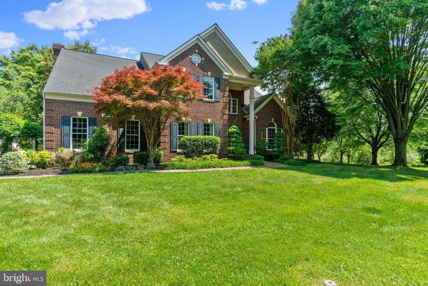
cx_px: 214
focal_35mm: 20
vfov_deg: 63.2
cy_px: 143
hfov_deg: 85.4
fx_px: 232
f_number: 7.1
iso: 160
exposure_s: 1/250
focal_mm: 13
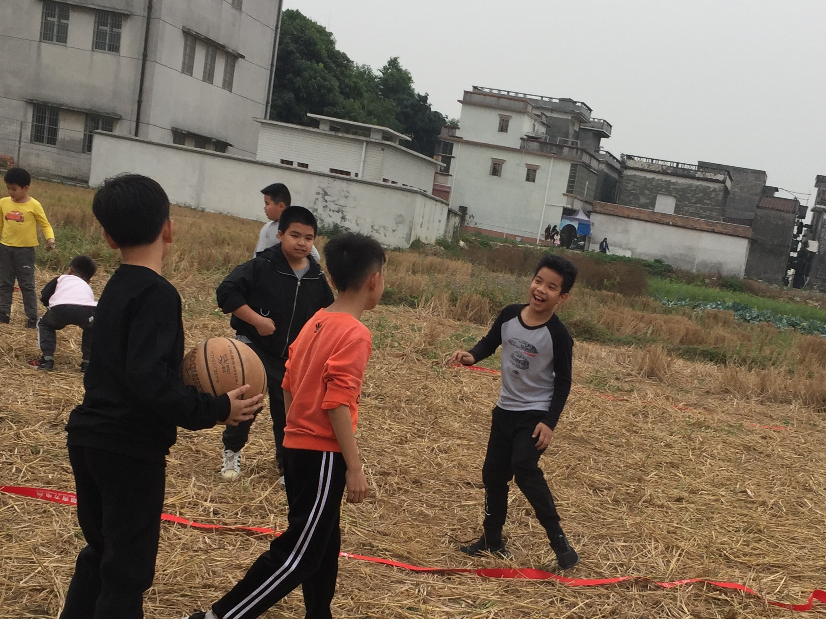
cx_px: 452
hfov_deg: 37.5
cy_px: 420
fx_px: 1217
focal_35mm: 51
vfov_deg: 28.4
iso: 32
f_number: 2.2
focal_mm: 4.15
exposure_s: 1/599
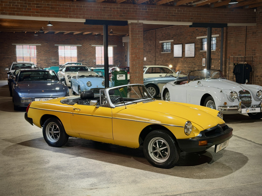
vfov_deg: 30.3
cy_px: 98
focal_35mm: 48
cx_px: 131
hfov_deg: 39.7
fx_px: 363
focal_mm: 6.76
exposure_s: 1/50
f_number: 1.78
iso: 200
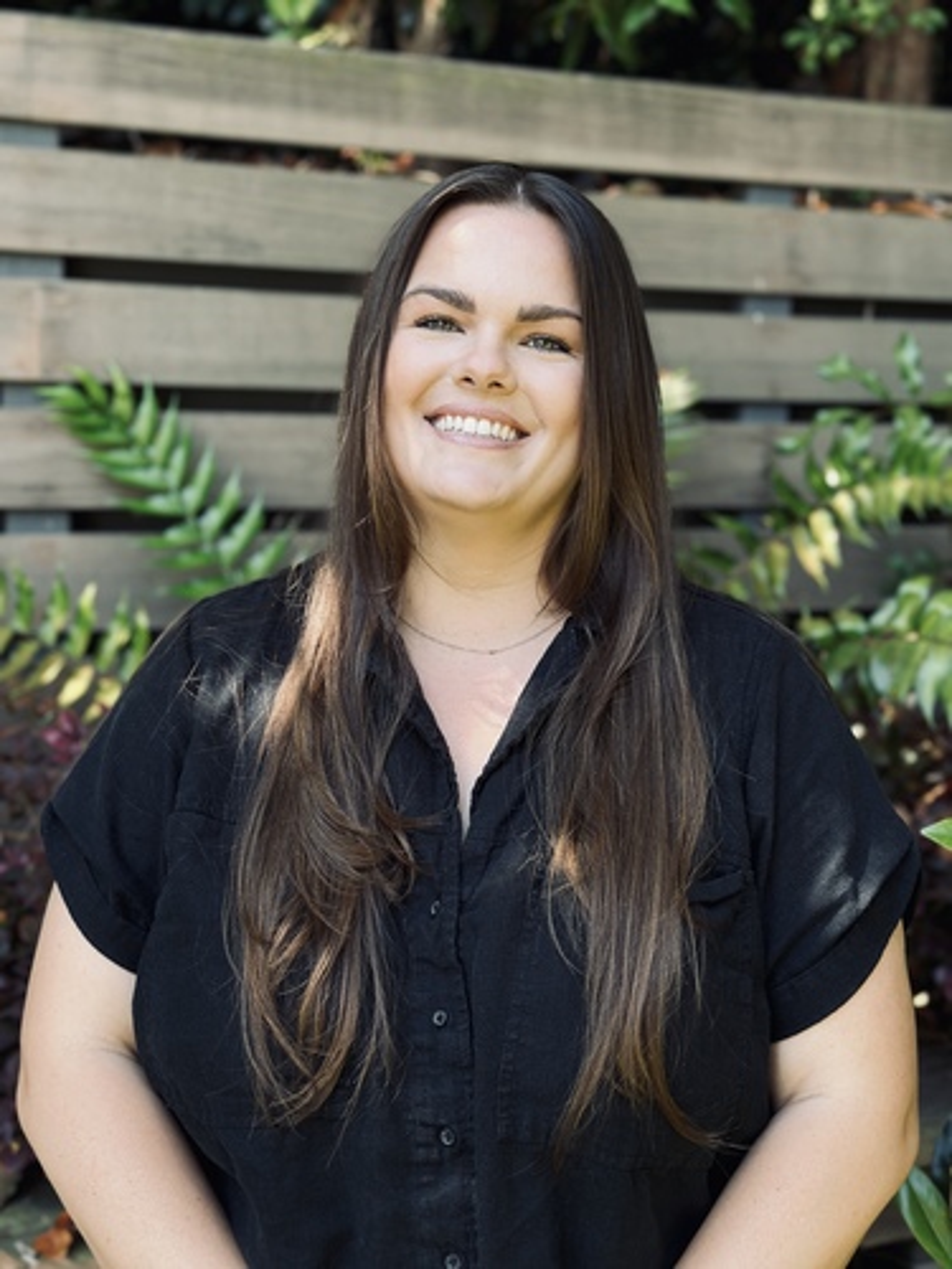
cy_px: 634
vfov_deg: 39.7
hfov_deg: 30.3
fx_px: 1760
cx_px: 476
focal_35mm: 48
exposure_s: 1/456
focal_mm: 6.86
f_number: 1.78
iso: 80
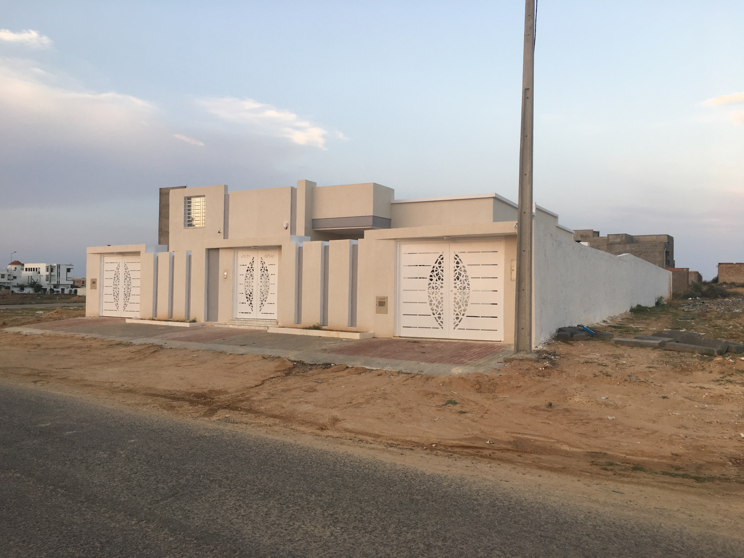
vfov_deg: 48.2
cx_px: 372
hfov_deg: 61.7
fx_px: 623
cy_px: 279
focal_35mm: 29
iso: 32
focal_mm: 4.15
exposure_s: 1/100
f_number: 2.2
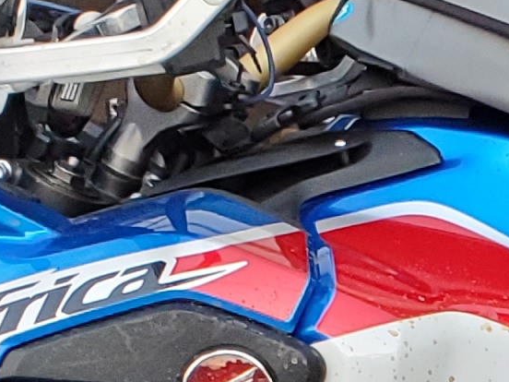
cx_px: 763
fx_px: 2794
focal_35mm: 190
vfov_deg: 7.5
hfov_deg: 10.1
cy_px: 758
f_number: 2.4
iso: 200
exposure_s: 1/39
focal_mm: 4.3
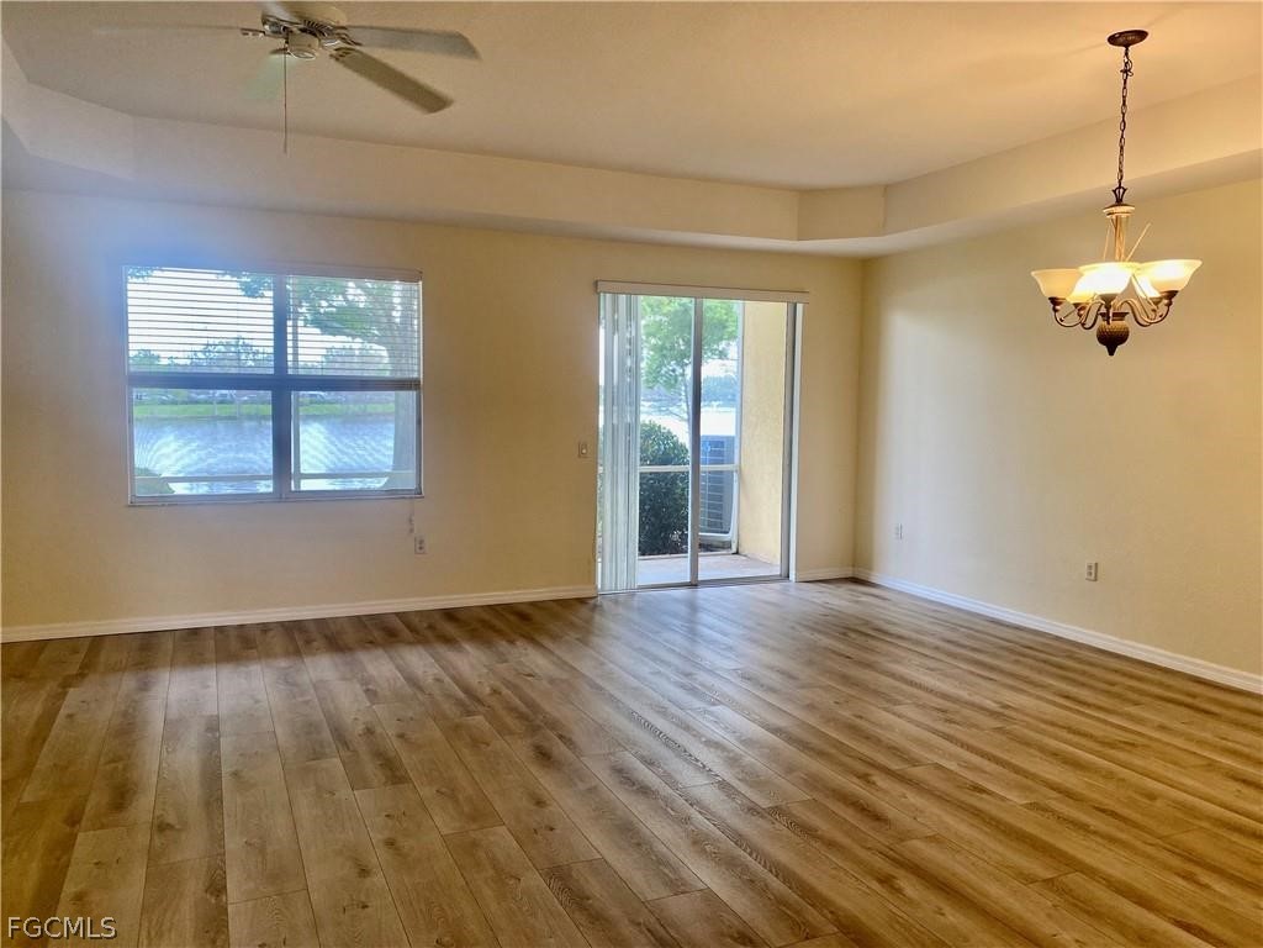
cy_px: 474
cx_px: 632
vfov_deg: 53.1
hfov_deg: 67.3
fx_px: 949
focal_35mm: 26
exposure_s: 1/60
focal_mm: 4.25
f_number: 1.8
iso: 64
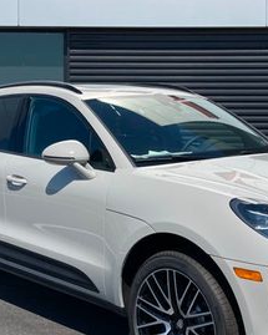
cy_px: 136
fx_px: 645
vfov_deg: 29.1
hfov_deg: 23.5
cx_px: 156
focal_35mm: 65
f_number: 1.8
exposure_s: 1/3205
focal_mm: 3.99
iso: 20
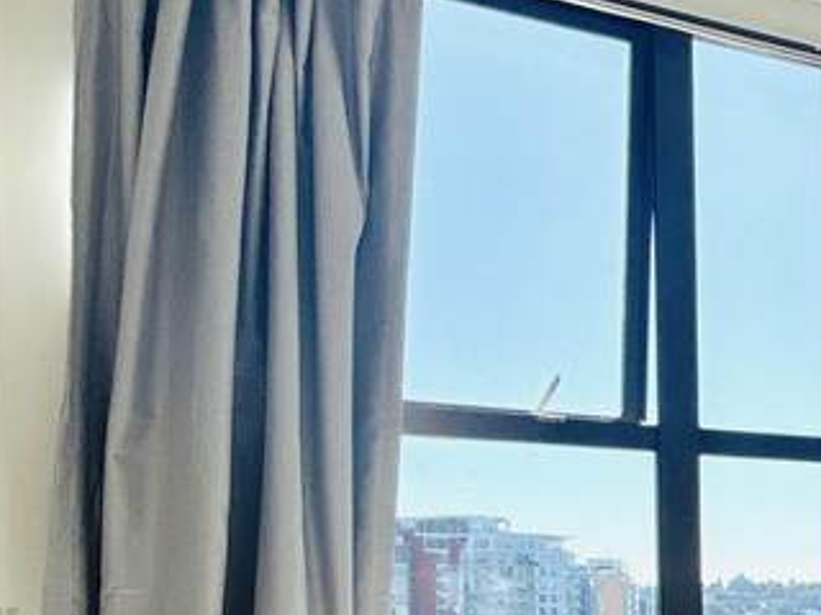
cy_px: 628
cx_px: 1421
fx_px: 1328
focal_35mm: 56
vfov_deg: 24.8
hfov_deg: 22.6
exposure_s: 1/841
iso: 64
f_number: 2.2
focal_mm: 2.22
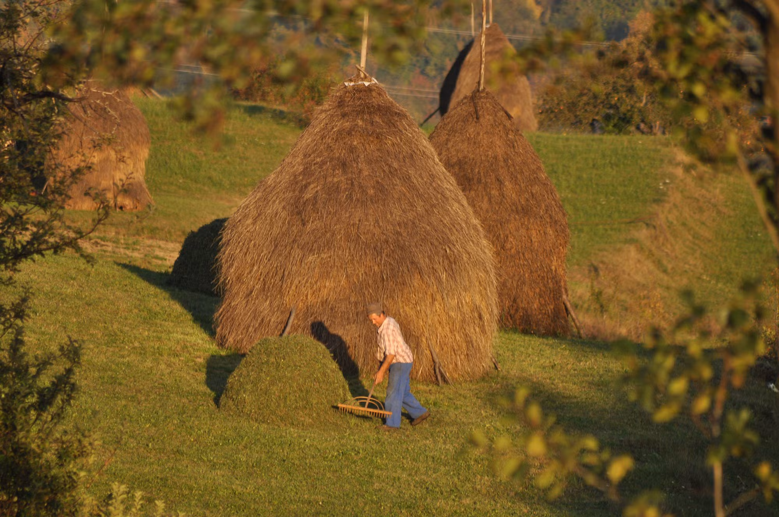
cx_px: 390
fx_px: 9725
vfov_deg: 3.0
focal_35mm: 450
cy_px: 258
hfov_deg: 4.6
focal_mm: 300
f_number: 5.6
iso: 200
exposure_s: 1/400
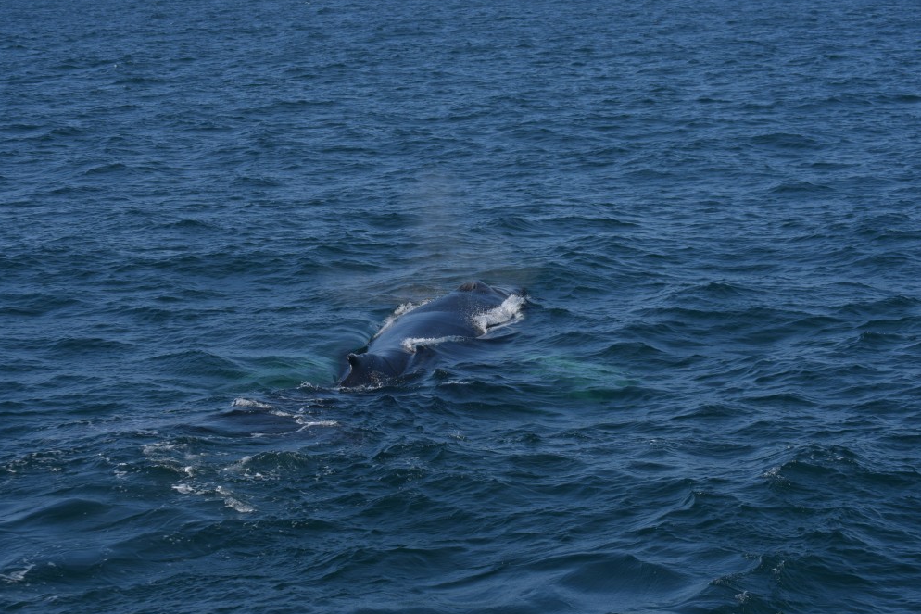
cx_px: 453
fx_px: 2584
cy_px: 320
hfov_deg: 20.2
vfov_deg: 13.6
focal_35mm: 101
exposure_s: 1/1600
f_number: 5.6
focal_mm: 62
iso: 200
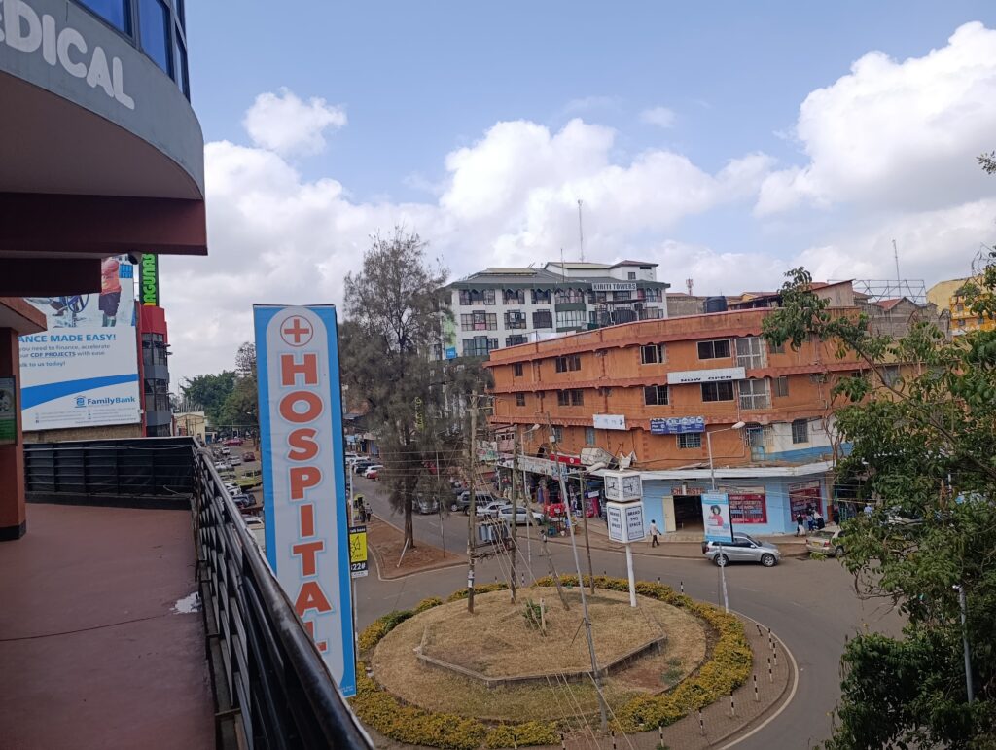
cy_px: 375
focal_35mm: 23
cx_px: 498
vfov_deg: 59.0
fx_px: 663
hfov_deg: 73.8
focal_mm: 6.11
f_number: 1.65
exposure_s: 1/541
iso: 50
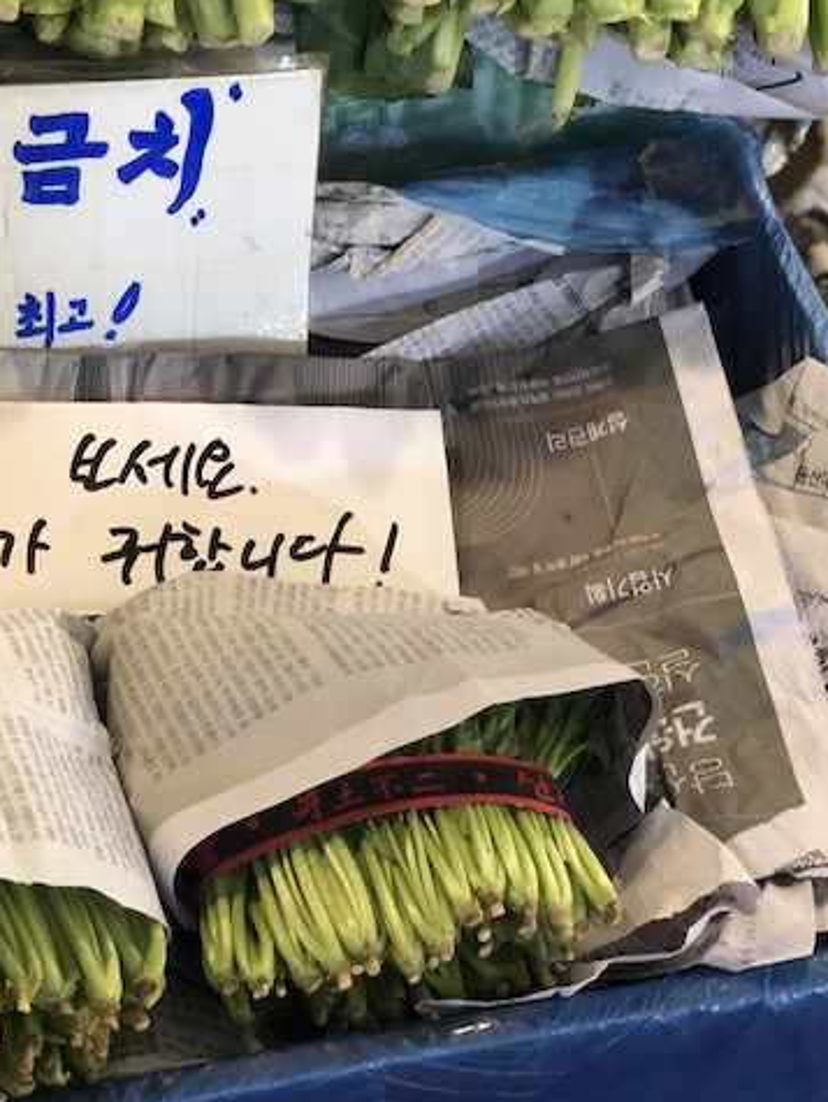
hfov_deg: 20.7
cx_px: 107
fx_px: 2229
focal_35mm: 70
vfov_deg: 27.8
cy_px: 552
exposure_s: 1/24
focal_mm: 6
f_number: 2.4
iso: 125
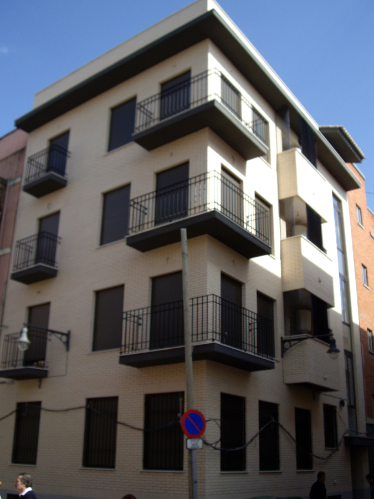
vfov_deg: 49.0
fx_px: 547
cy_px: 250
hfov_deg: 37.7
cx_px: 187
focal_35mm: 38
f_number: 5.6
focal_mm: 7.9
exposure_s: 1/125
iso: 50
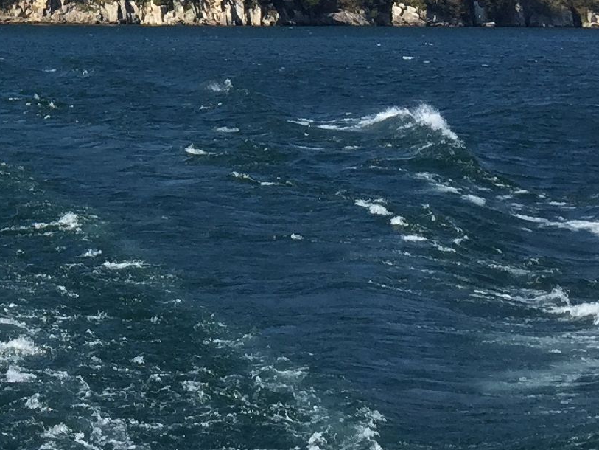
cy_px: -309
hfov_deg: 17.8
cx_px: -54
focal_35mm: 107
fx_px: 1852
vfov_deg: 12.8
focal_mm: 4.15
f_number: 2.2
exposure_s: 1/1721
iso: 32
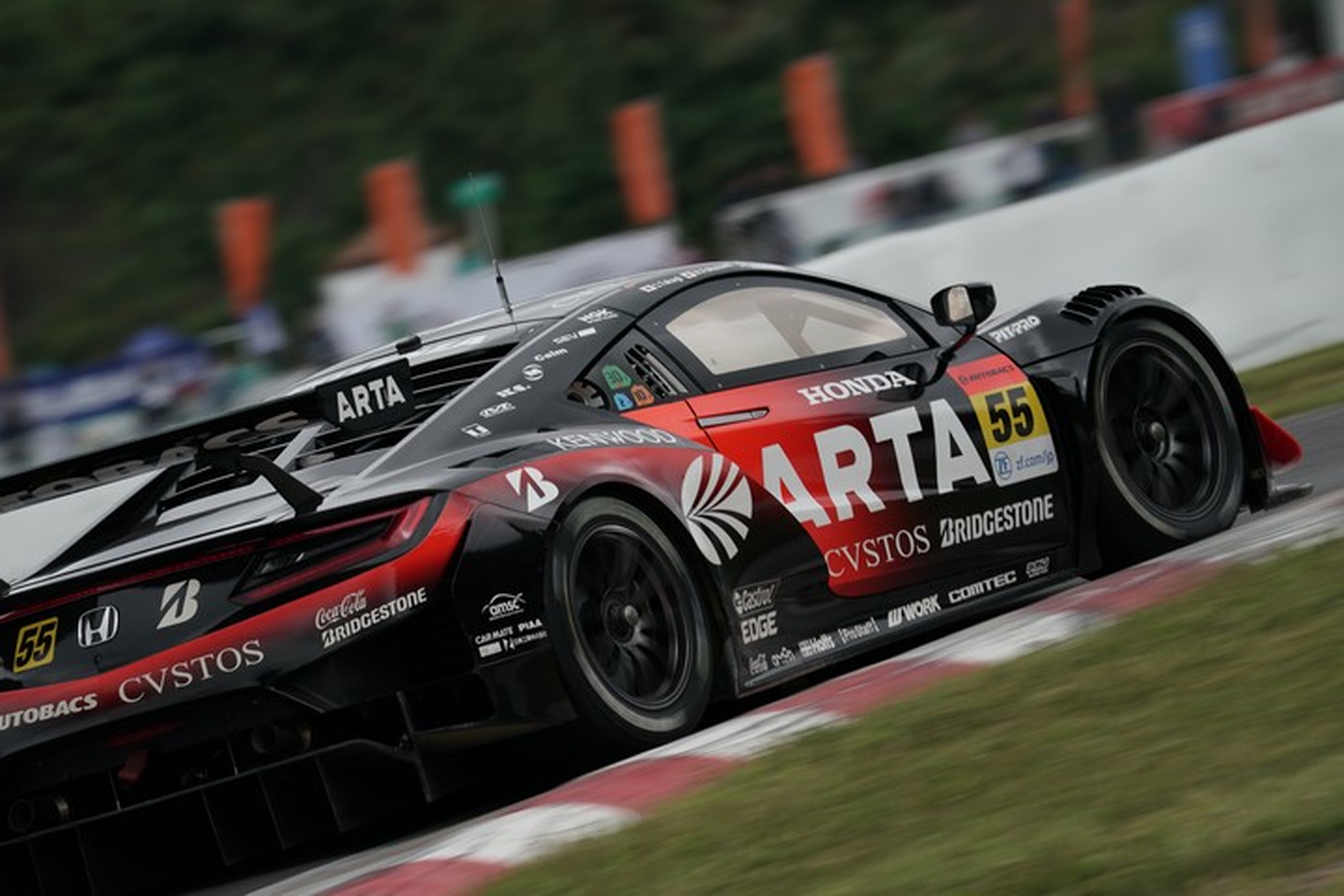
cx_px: 672
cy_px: 448
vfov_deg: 2.3
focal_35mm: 600
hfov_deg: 3.4
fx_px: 22398
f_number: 11
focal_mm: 600
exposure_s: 1/250
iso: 200
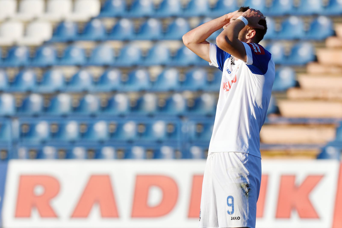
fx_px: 2849
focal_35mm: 300
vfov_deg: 4.6
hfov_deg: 6.9
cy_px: 114
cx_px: 171
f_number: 5
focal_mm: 300
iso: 110
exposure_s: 1/1250
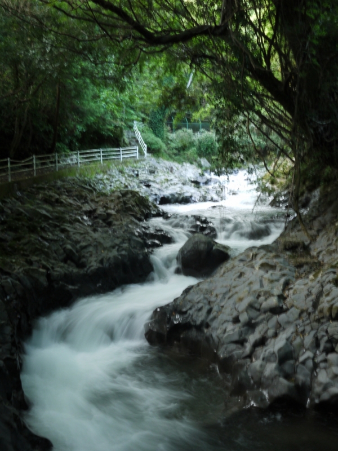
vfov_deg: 46.8
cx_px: 169
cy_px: 226
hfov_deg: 36.0
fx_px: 521
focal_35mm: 40
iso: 400
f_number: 16
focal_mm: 20
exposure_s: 1/1.6
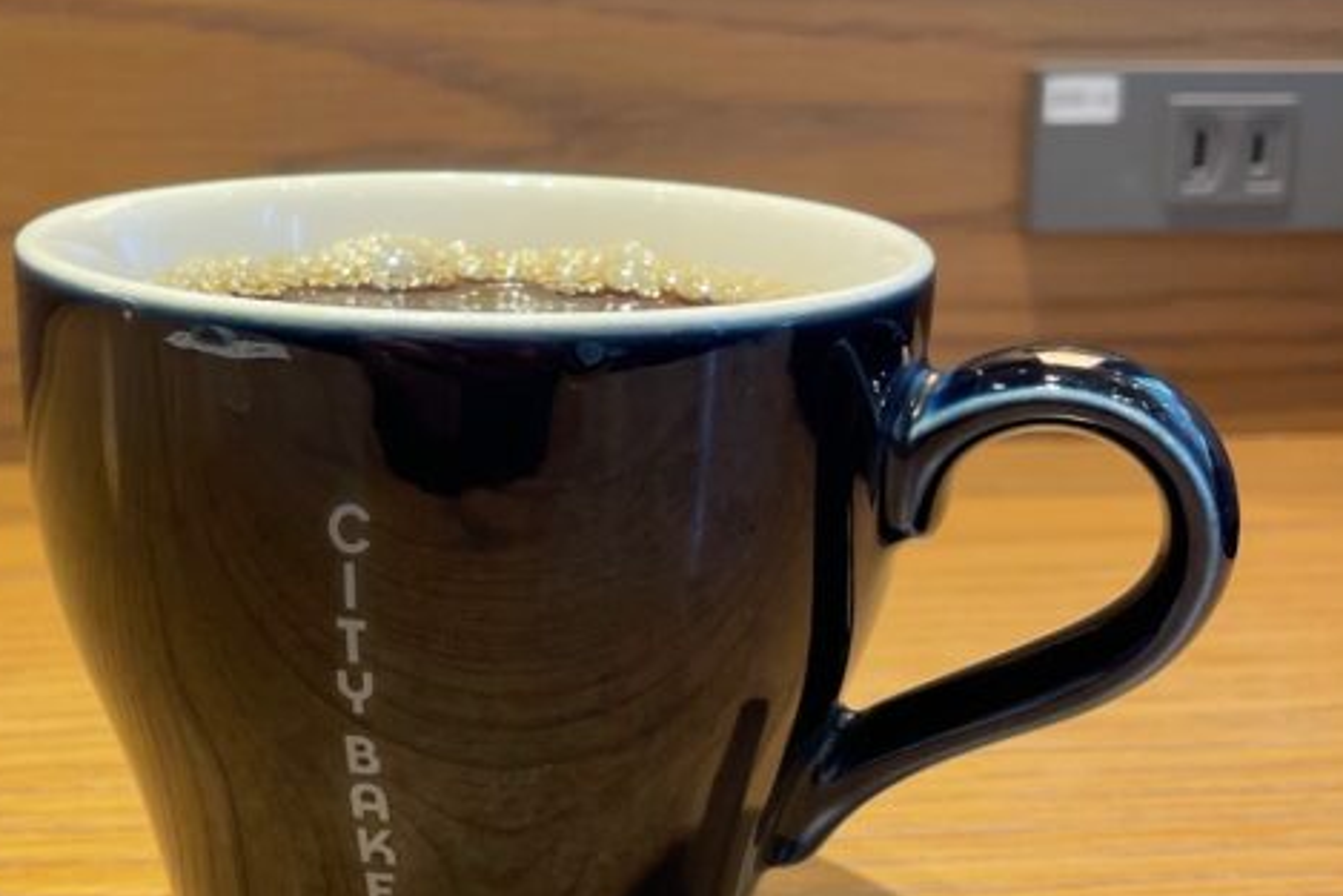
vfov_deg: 22.9
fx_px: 2202
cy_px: 283
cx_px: 415
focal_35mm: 59
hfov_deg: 33.5
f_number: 1.6
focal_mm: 4.2
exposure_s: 1/100
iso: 125
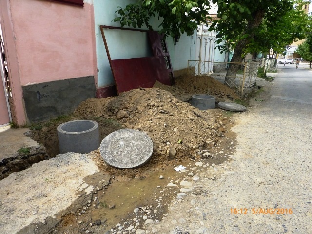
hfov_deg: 71.6
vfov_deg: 56.8
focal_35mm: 24
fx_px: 216
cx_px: 156
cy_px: 117
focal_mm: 4.3
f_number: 4
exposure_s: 1/250
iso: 100
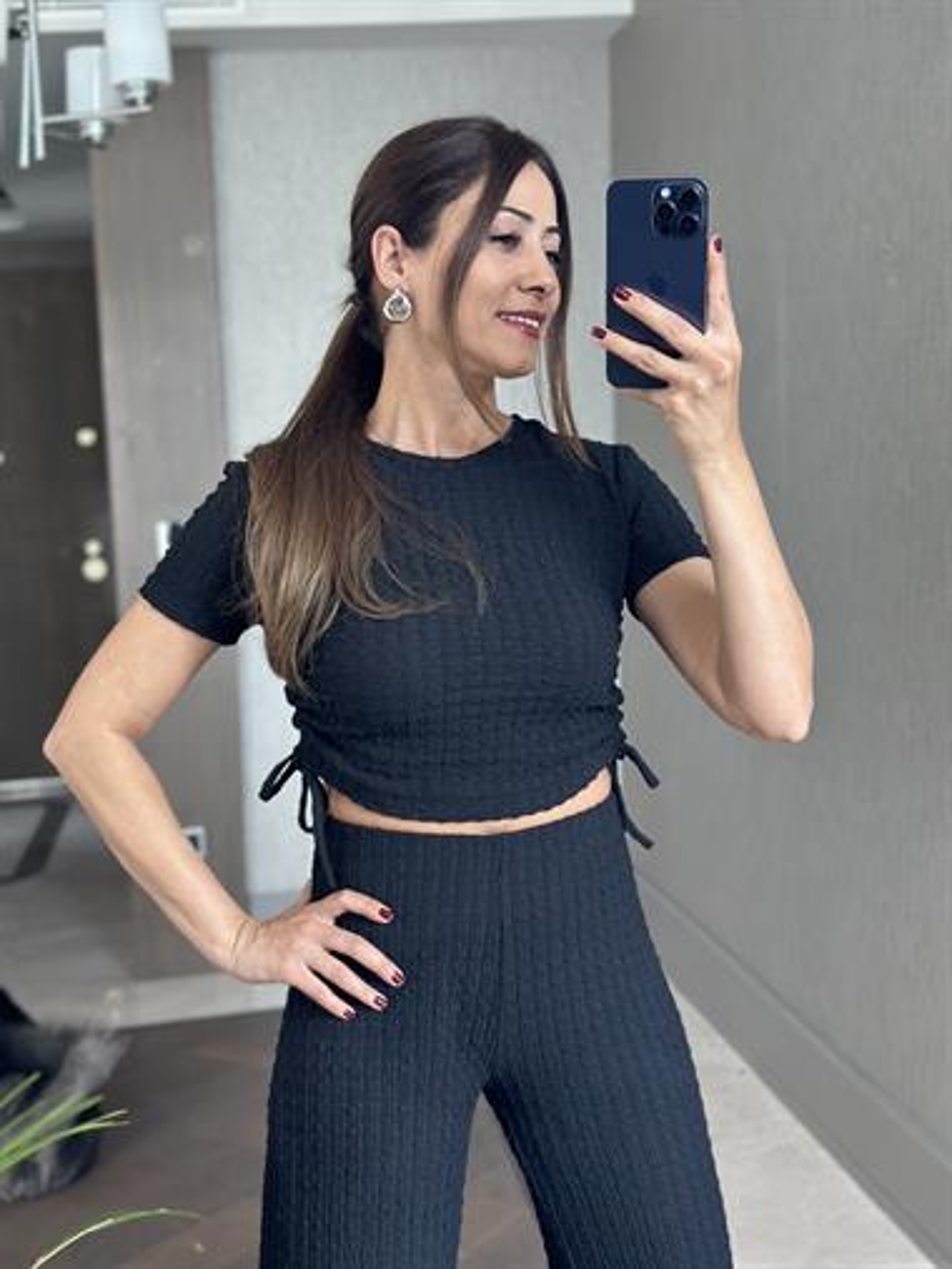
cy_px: 634
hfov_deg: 30.3
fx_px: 1759
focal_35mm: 48
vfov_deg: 39.6
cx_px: 476
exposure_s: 1/114
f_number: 1.78
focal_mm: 6.86
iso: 125
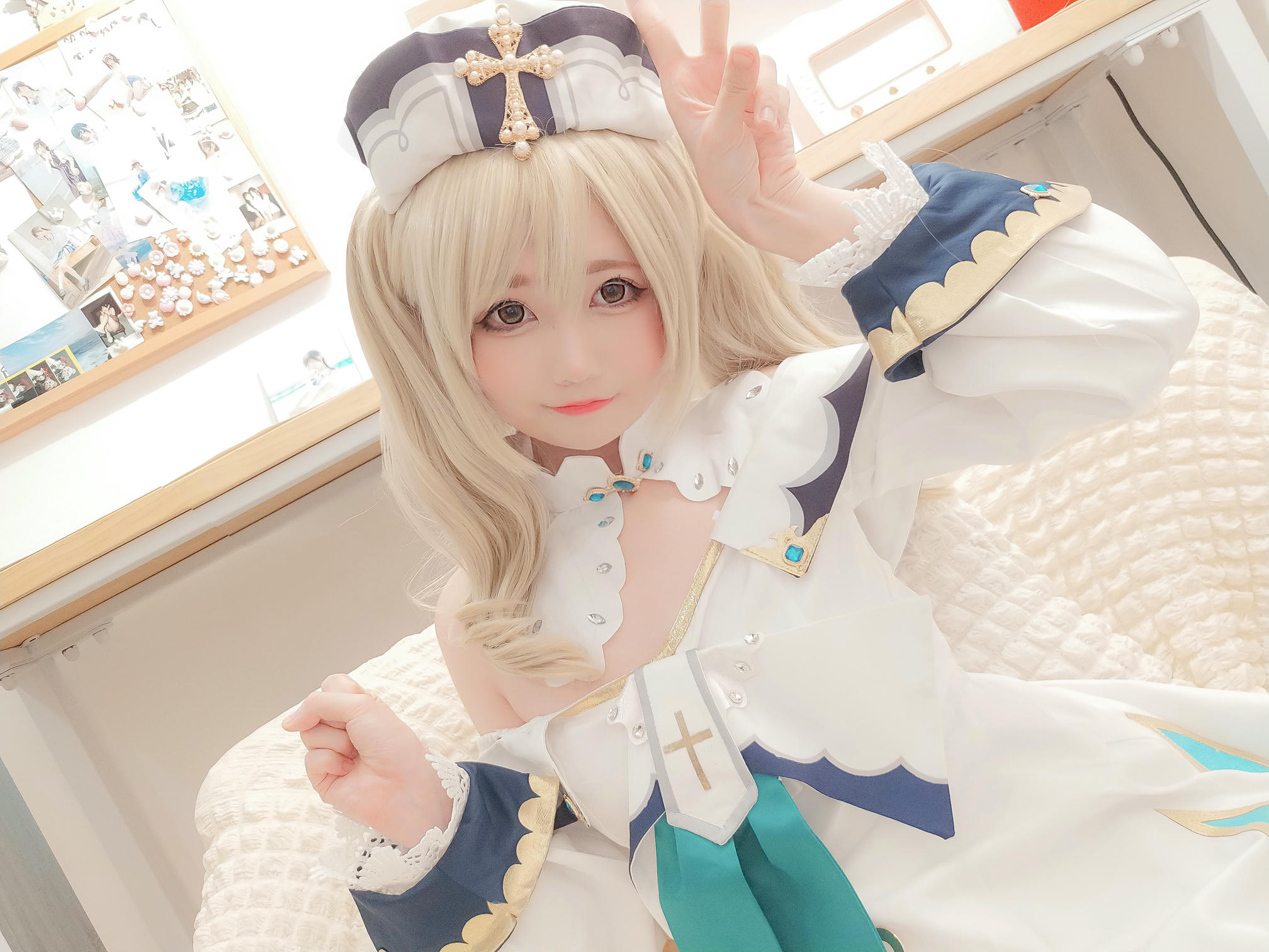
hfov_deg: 69.4
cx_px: 634
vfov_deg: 54.9
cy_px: 476
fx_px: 916
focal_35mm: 25
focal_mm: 4.36
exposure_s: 1/25
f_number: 1.8
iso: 125
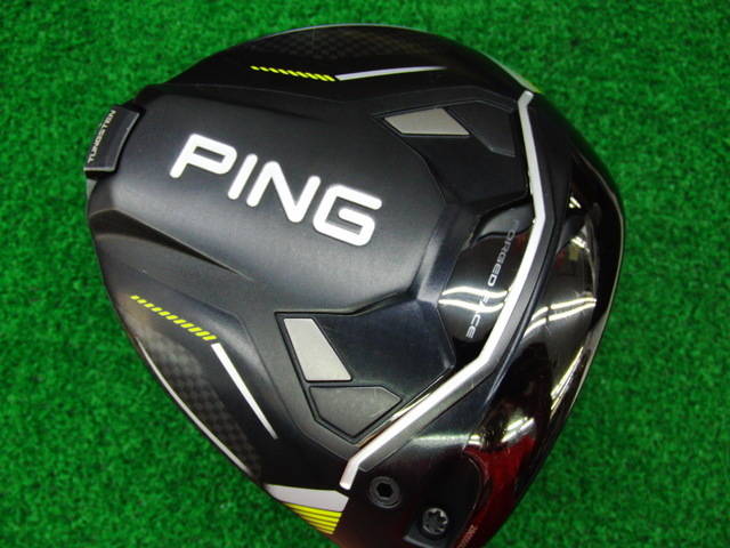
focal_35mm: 37
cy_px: 274
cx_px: 365
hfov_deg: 50.1
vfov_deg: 38.7
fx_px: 780
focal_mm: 6.42
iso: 400
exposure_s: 1/50
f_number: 3.6
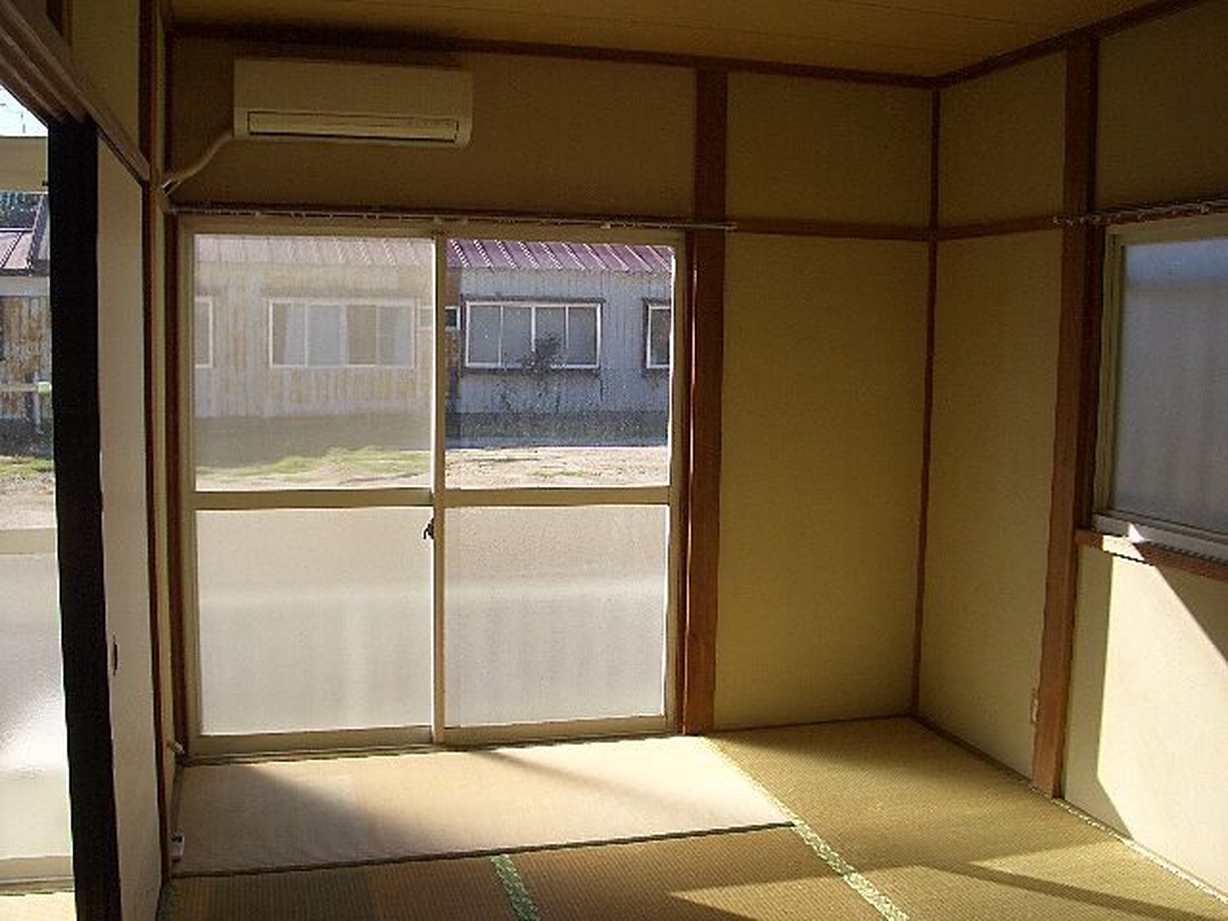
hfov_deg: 52.6
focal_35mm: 35
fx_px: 1242
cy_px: 460
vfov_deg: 40.7
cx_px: 614
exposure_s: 1/200
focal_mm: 5.8
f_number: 4.3
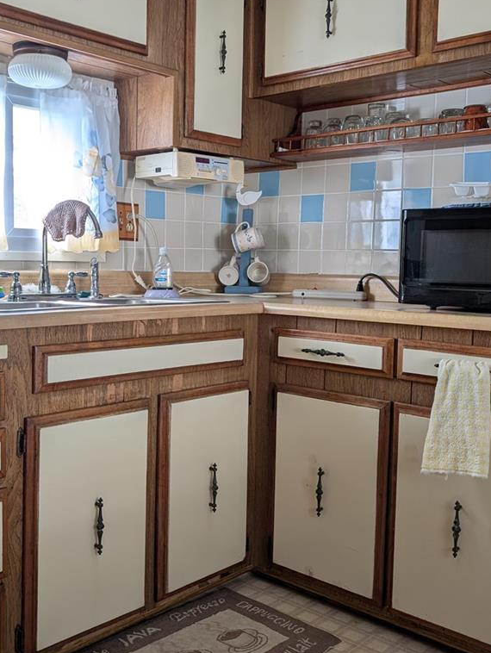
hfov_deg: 37.5
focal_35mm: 38
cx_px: 175
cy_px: 304
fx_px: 717
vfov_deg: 48.9
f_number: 1.68
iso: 18
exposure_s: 1/82.8
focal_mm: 6.9
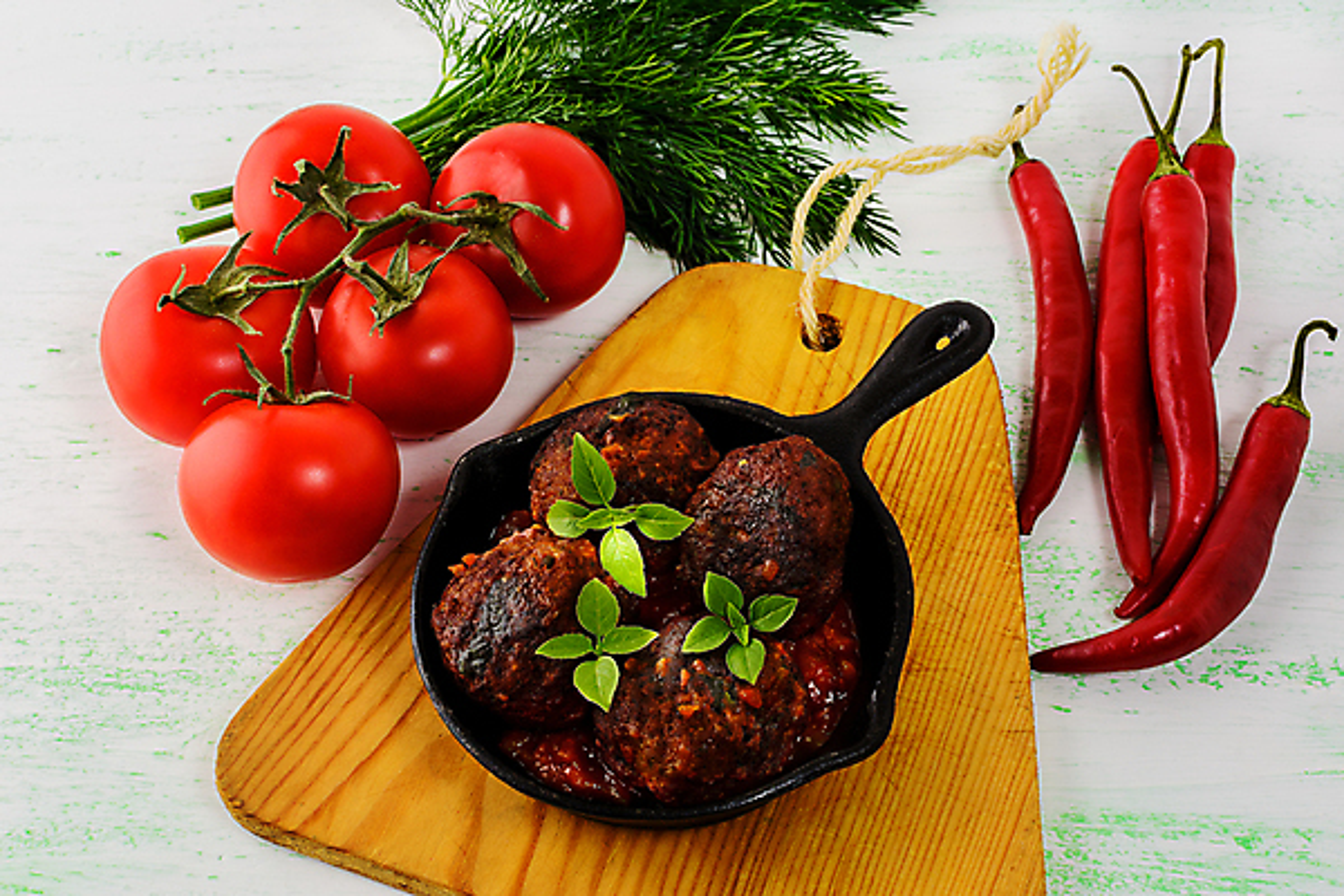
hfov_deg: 37.9
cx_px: 672
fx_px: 1960
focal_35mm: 52
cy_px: 448
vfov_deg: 25.8
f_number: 20
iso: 100
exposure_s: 1/125
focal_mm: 35
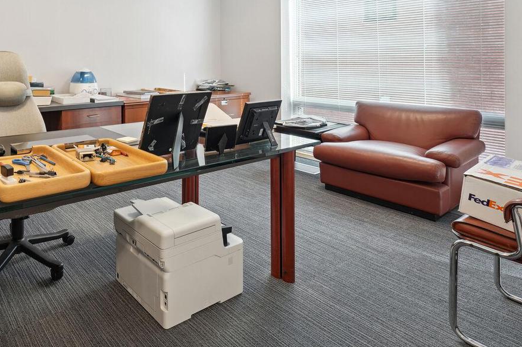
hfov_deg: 69.5
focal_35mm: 23
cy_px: 64
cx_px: 112
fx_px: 333
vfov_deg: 51.3
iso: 400
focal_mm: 14
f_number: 8
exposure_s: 1/15
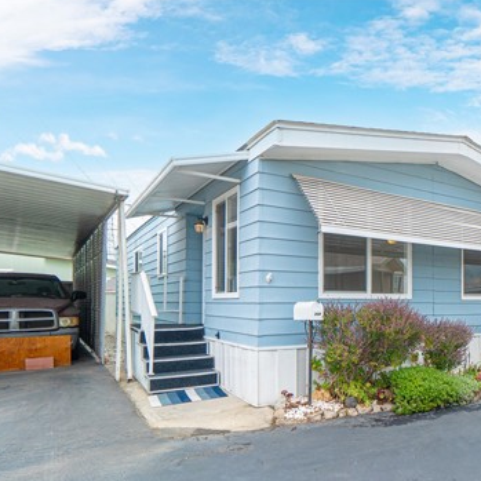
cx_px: 424
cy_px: 289
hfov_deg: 51.3
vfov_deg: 56.8
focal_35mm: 28
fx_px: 440
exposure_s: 1/125
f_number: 7.1
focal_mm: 12
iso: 100
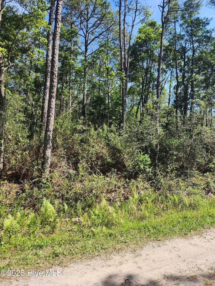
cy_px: 143
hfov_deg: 58.9
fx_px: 190
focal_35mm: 23
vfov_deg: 73.9
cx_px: 108
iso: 12
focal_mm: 6.4
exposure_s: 1/525
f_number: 1.8
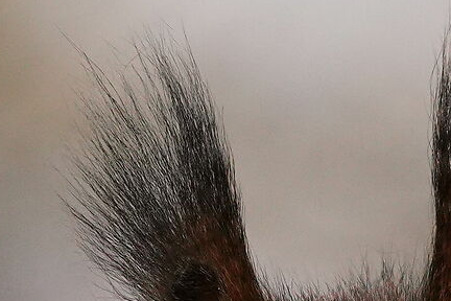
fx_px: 53214
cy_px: 825
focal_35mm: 4248
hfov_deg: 0.5
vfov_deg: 0.3
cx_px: 610
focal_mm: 510
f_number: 9
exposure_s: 1/800
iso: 1250
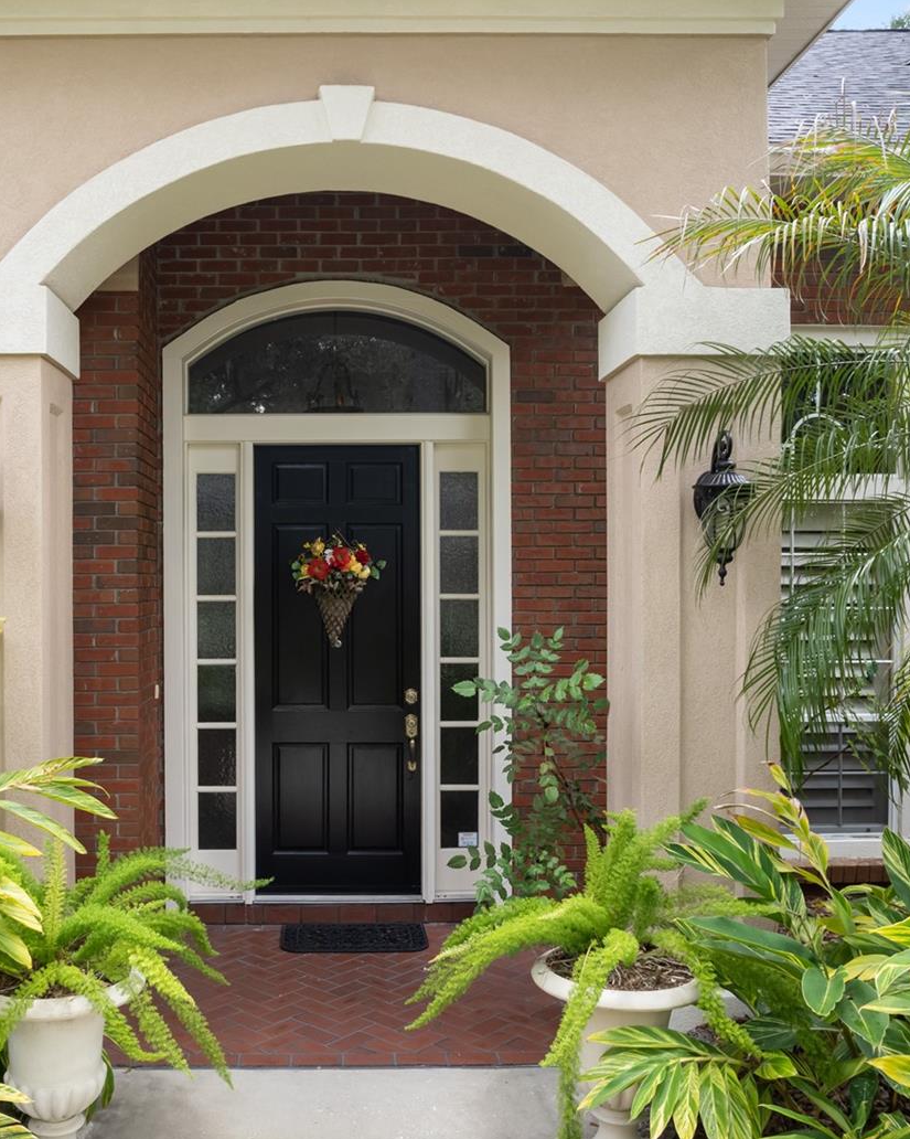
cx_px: 332
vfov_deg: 55.7
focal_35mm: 32
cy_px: 568
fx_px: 1078
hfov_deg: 45.3
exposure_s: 1/160
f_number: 2.8
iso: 100
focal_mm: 8.38
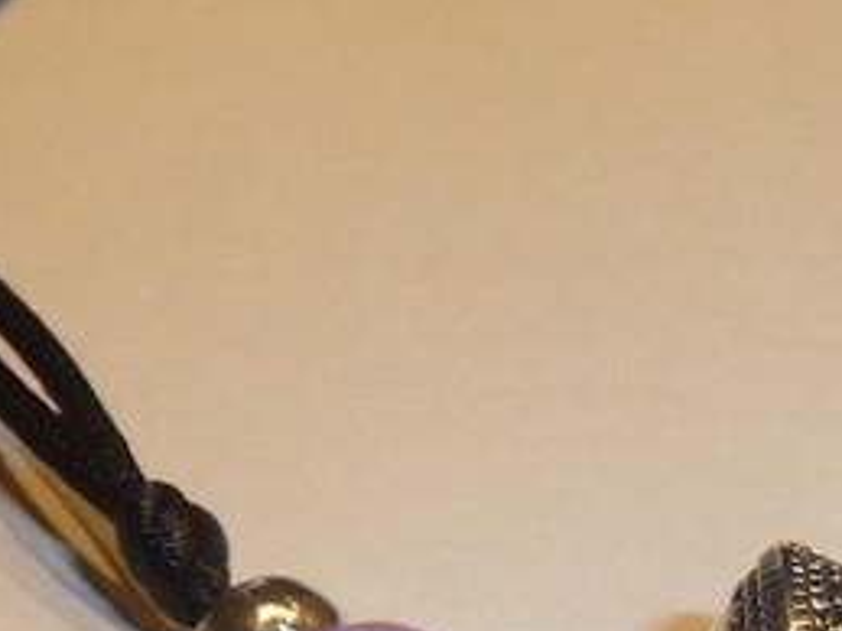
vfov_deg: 12.6
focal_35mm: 116
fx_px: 2820
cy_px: 673
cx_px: 907
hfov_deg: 16.5
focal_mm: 5
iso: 100
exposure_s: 1/60
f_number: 3.4
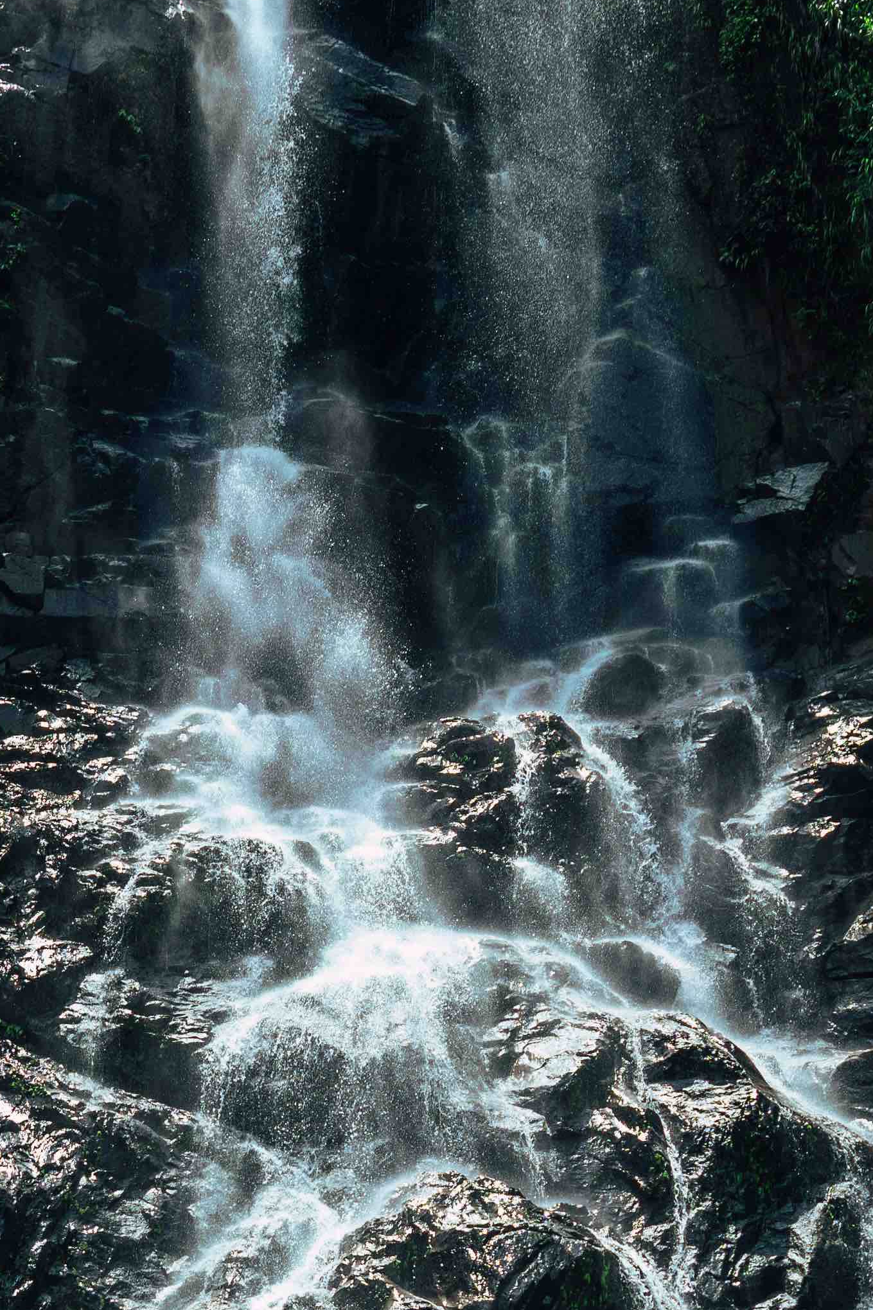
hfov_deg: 13.3
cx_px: 406
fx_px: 3747
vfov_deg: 19.8
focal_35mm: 103
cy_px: 828
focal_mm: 35
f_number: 2.8
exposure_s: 1/1600
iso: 200
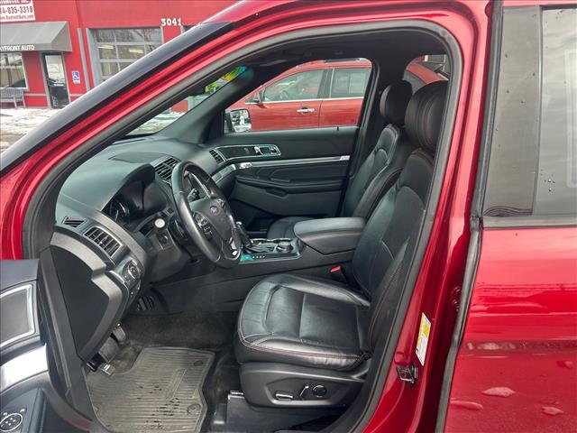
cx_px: 288
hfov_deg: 67.3
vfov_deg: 53.1
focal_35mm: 26
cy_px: 216
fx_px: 433
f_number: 1.5
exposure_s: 1/513
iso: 50
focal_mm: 5.7
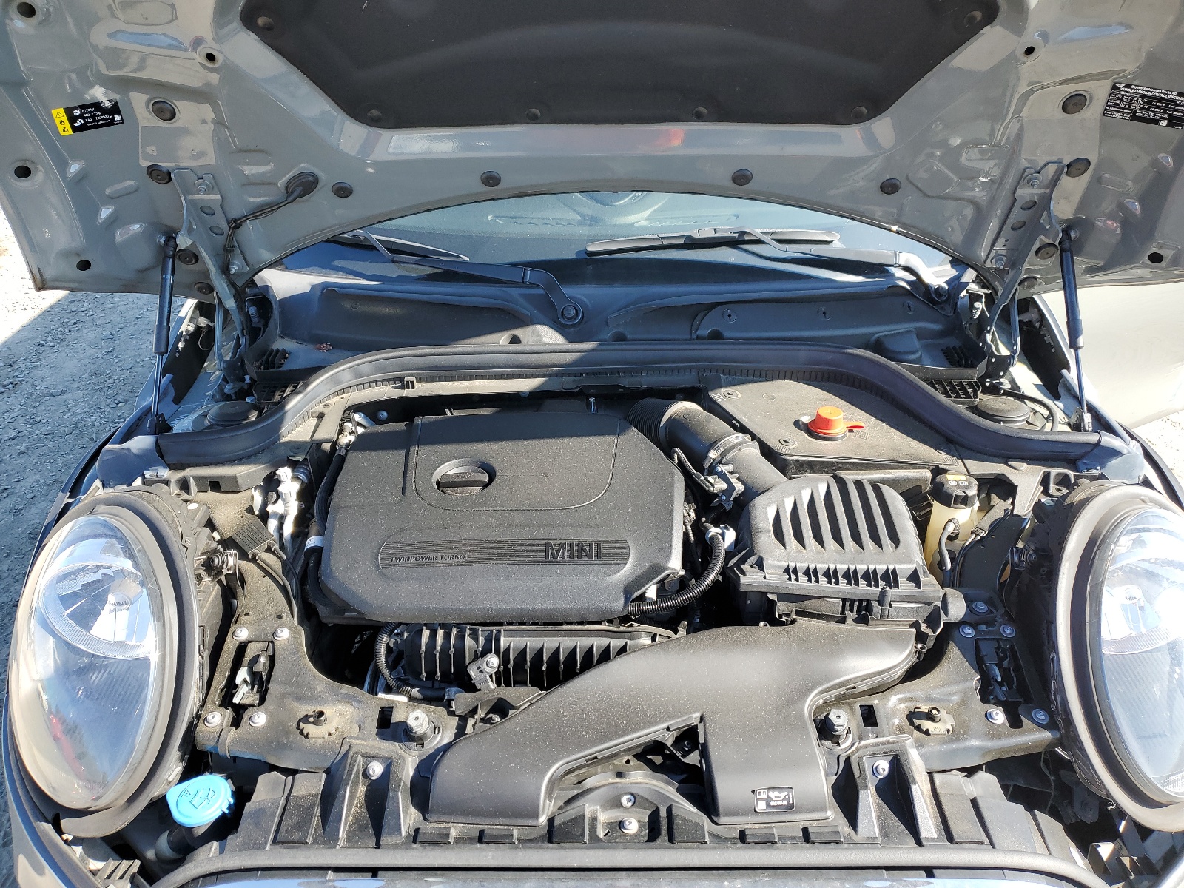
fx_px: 889
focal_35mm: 26
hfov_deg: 67.3
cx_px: 592
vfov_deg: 53.1
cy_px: 444
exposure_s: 1/556
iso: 50
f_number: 1.5
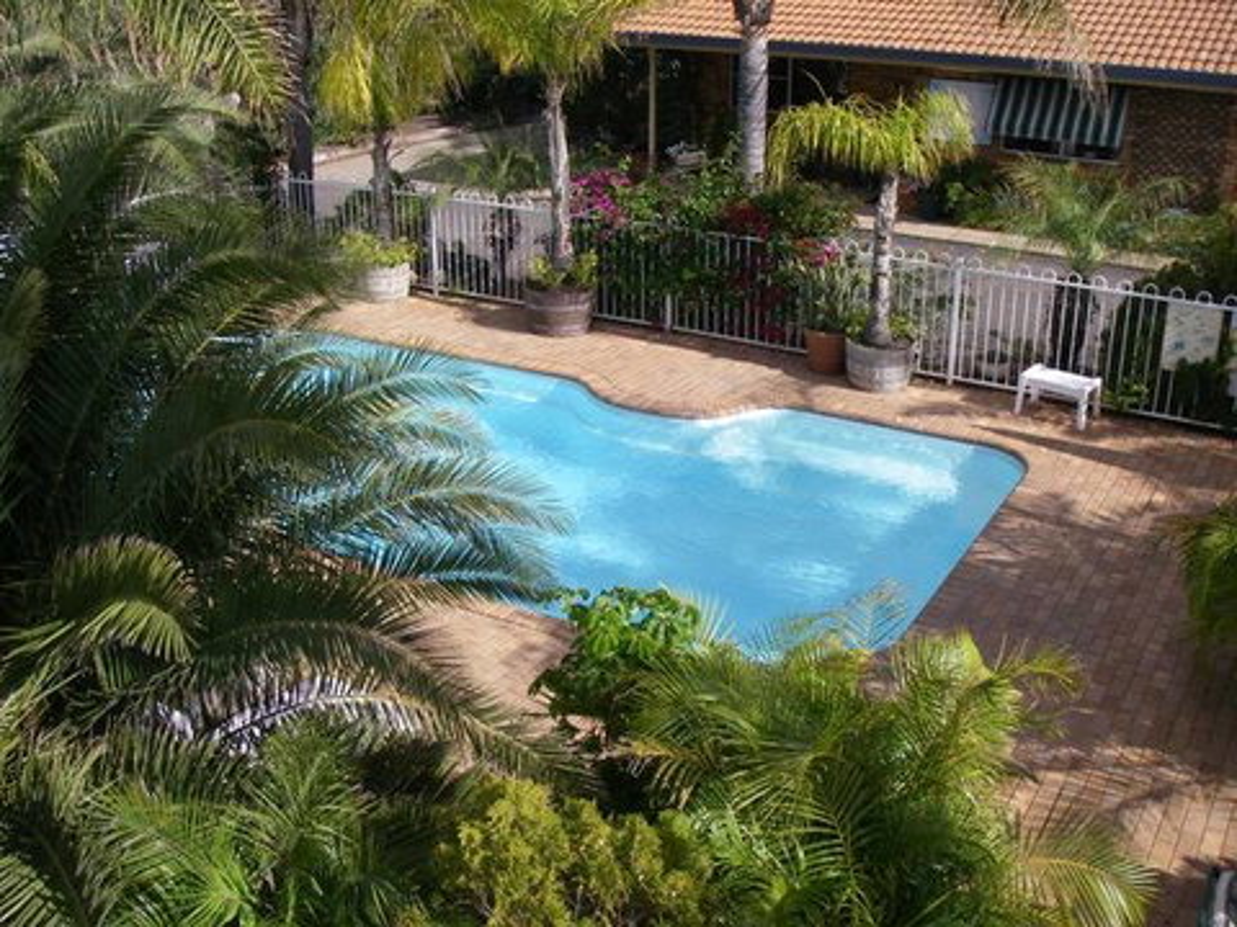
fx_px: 1358
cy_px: 464
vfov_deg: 37.7
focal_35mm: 38
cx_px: 618
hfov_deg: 49.0
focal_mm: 6.3
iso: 64
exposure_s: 1/160
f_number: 6.6
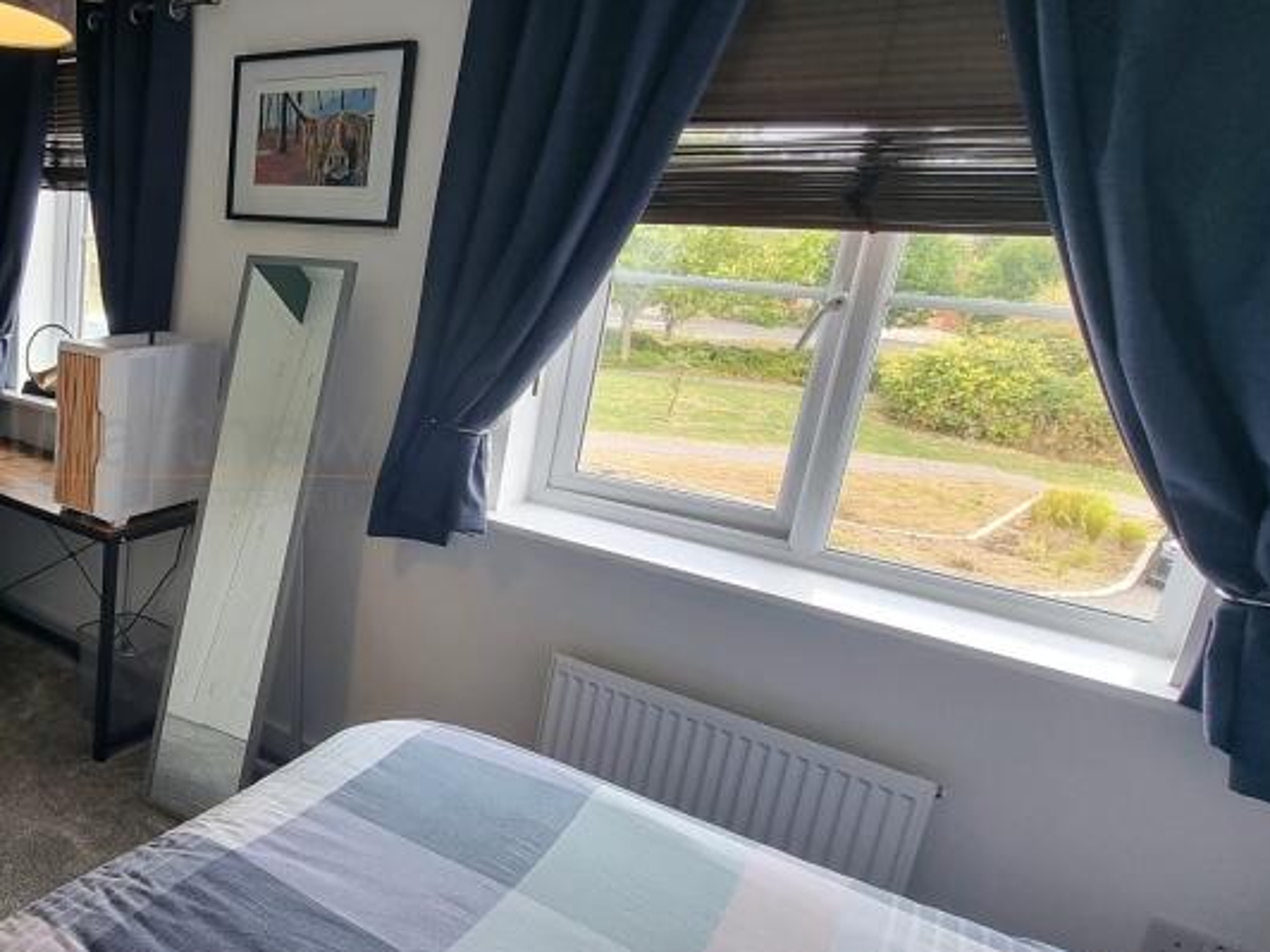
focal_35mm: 25
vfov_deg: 54.9
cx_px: 76
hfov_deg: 57.2
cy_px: 453
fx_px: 917
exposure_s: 1/60.2
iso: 64
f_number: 2.2
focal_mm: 2.2
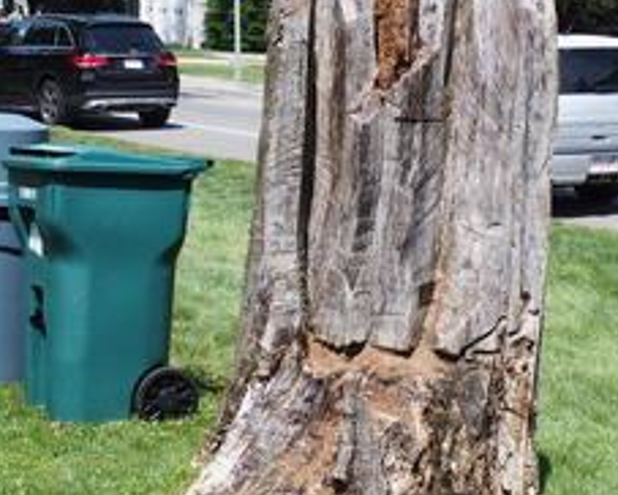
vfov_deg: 17.9
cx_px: 351
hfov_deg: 22.2
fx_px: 1574
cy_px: 269
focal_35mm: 86
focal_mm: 10.8
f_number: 3.5
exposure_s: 1/640
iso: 100
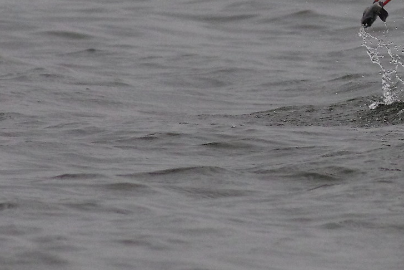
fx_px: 31112
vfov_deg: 0.5
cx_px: 558
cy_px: 24
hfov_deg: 0.7
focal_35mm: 2772
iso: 2500
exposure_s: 1/800
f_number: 8
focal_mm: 560
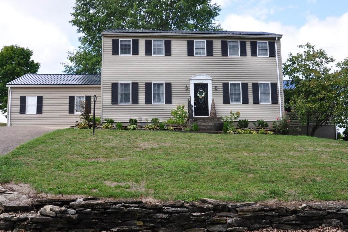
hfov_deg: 57.9
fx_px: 314
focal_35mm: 33
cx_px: 178
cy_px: 115
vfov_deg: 40.5
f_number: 9
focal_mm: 21
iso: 200
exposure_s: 1/160
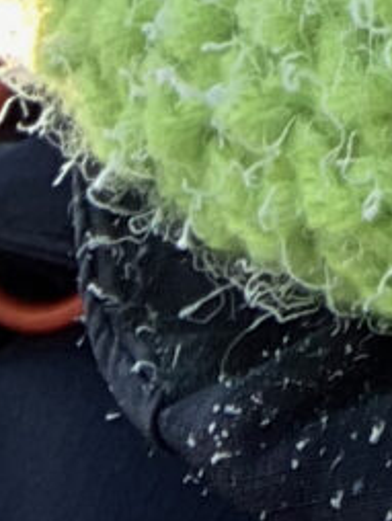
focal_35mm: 249
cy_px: -1368
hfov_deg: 5.6
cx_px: 1215
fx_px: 3753
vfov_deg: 6.7
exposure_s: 1/121
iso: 20
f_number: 2.2
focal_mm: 2.87
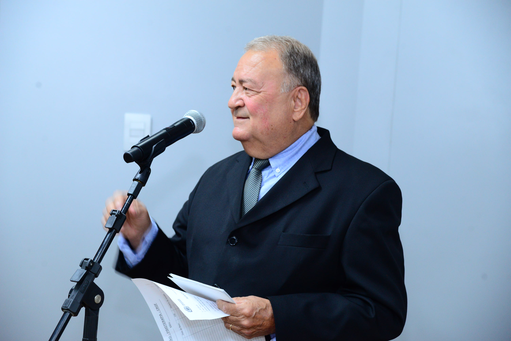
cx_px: 256
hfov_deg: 22.1
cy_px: 170
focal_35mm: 92
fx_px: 1306
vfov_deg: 14.9
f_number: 5
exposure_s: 1/60
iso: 2000
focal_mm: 92
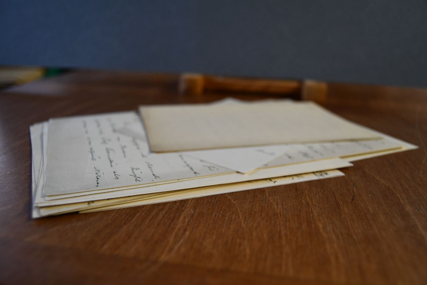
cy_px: 142
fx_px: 356
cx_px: 214
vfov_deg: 43.6
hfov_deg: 61.9
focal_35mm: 30
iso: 800
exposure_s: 1/125
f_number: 3.5
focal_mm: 20
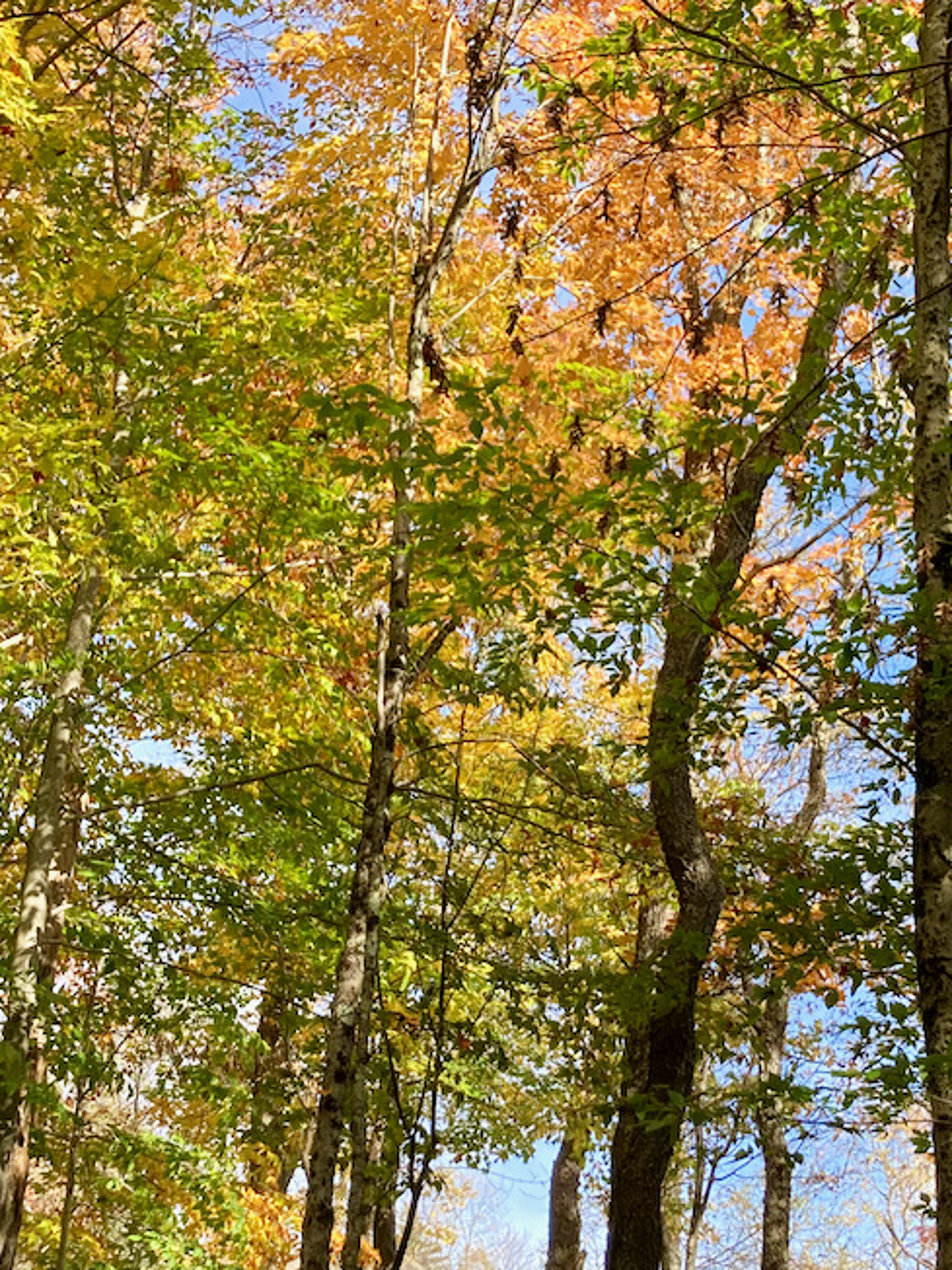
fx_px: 2017
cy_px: 859
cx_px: 551
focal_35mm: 55
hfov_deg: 26.5
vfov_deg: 34.6
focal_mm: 3.99
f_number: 1.8
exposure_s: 1/312
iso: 20
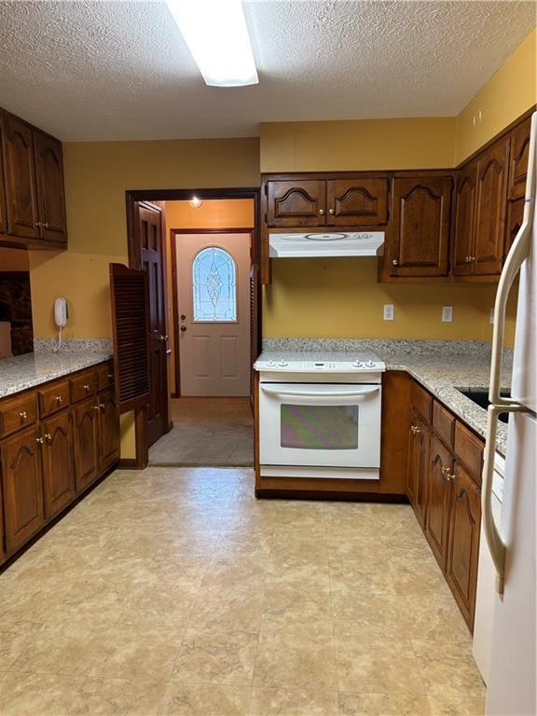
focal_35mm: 26
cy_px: 358
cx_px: 268
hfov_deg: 53.1
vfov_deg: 67.3
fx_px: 538
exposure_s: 1/60
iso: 160
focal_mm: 5.96
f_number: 1.6
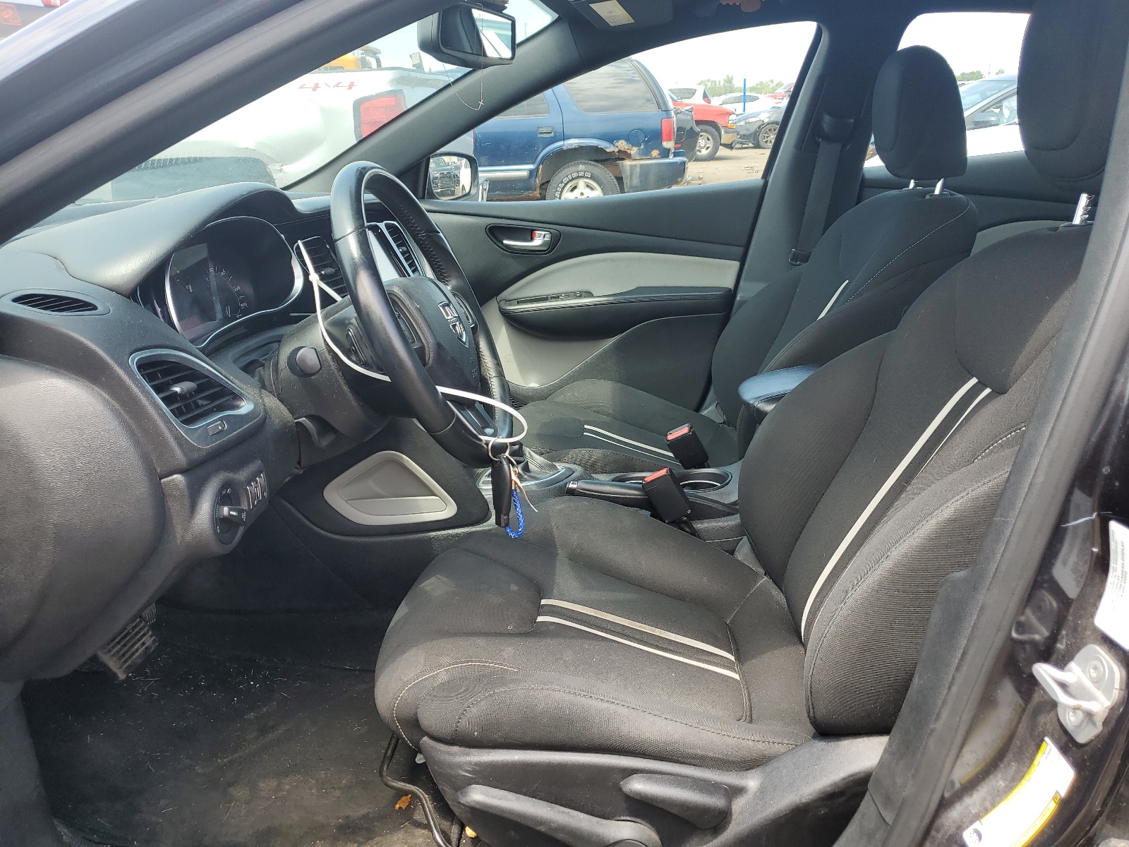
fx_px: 848
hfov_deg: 67.3
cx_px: 564
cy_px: 424
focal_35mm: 26
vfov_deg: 53.1
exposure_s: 1/476
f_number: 1.5
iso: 50
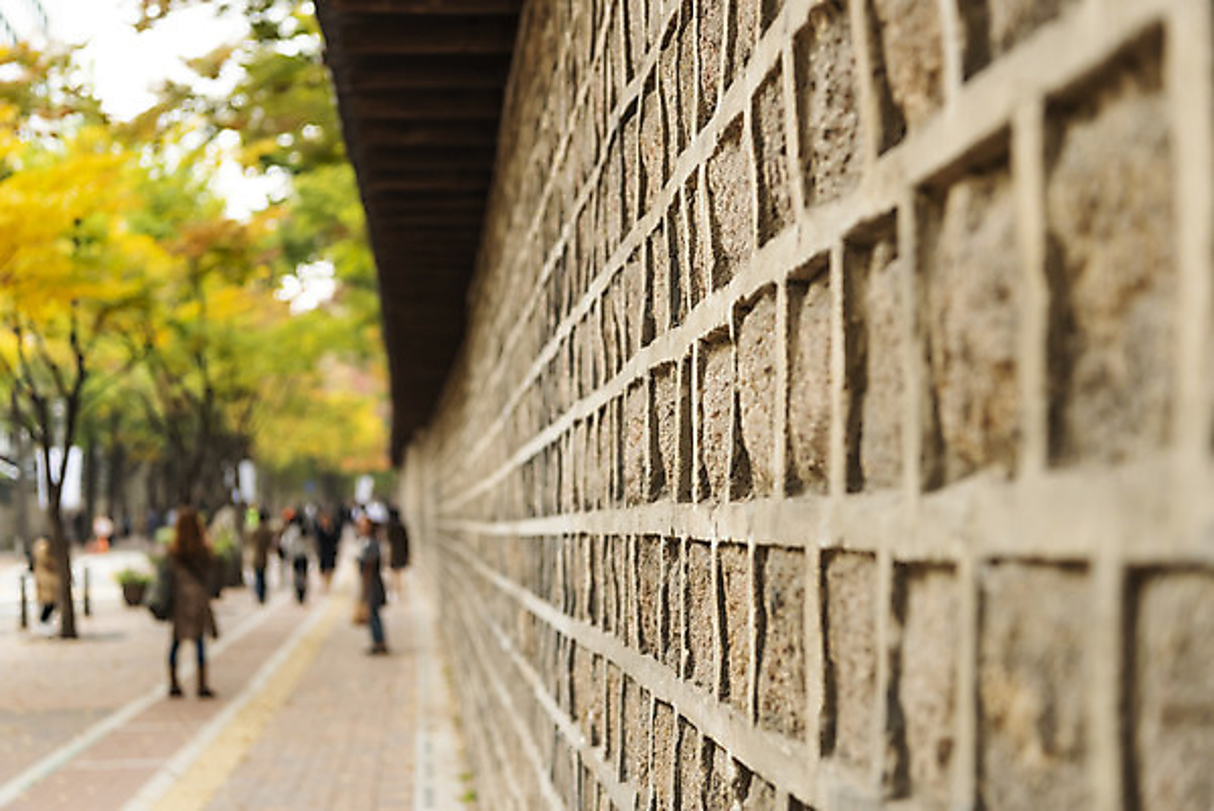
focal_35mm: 58
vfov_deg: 23.4
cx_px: 607
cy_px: 406
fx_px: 1957
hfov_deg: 34.5
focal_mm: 58
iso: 500
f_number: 4
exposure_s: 1/800
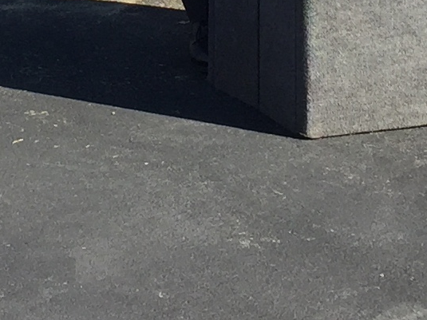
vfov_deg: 7.8
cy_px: -425
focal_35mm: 177
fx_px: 2183
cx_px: -40
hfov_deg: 11.0
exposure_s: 1/1319
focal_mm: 4.15
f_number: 2.2
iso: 32
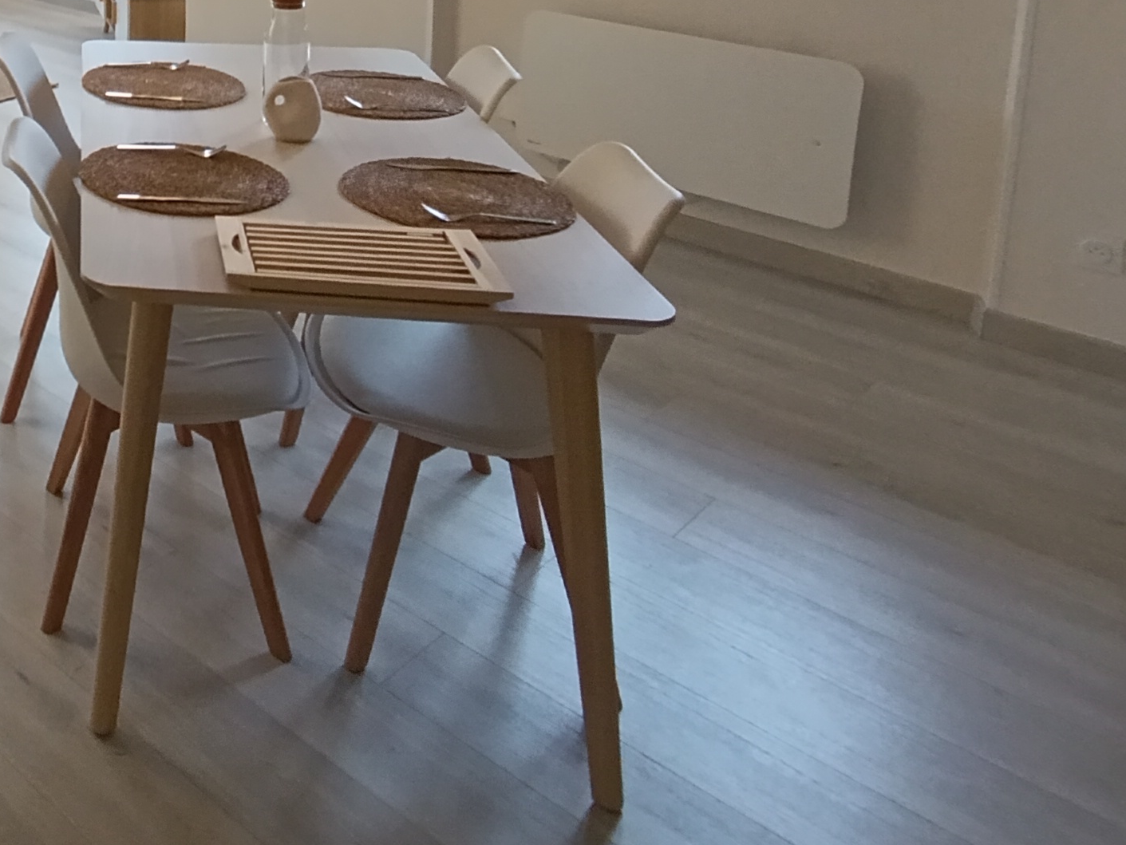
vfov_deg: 33.6
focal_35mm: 37
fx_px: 1204
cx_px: -137
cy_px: -85
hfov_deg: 39.9
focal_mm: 1.65
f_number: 2.2
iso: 400
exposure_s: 1/50
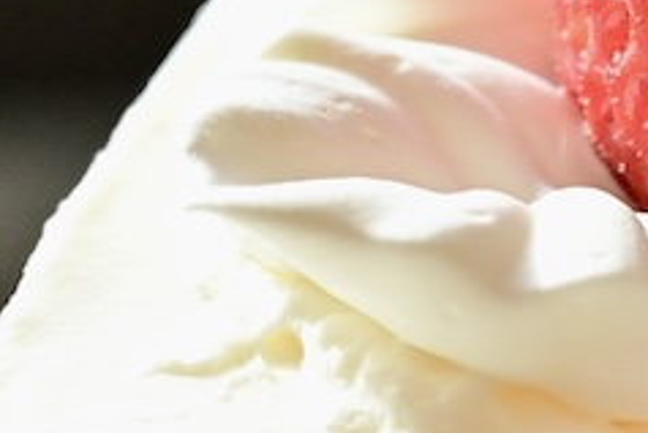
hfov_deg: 8.0
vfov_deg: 5.5
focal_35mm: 252
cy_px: 266
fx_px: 4539
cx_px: 969
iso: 4000
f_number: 7.1
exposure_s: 1/1250
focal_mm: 60
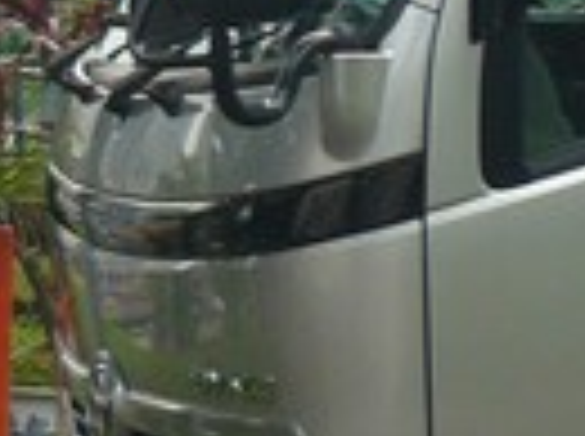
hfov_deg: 8.2
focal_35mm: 222
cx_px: 1413
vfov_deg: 6.7
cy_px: 135
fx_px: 3745
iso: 100
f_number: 2.8
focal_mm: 6
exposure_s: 1/80
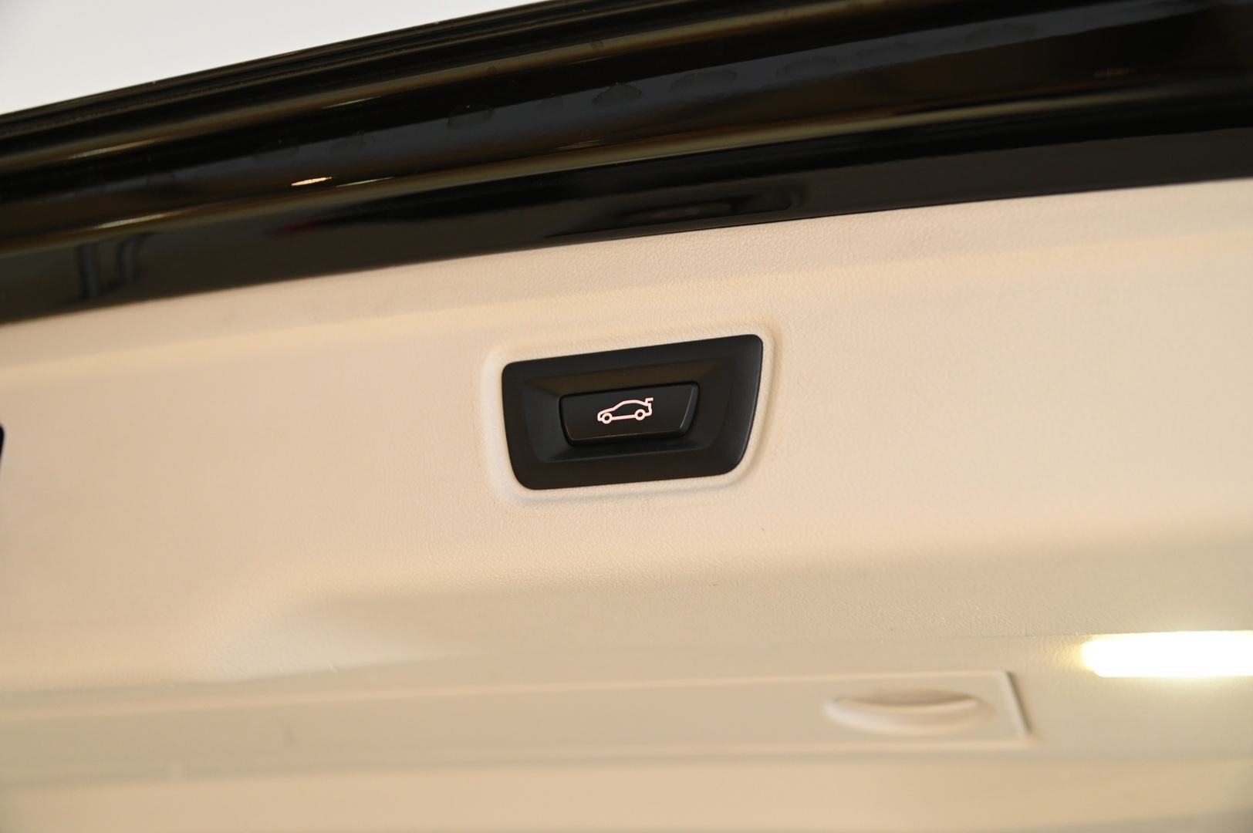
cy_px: 416
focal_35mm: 38
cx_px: 626
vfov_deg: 35.0
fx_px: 1322
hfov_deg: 50.7
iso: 1250
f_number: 4
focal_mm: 38
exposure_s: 1/30
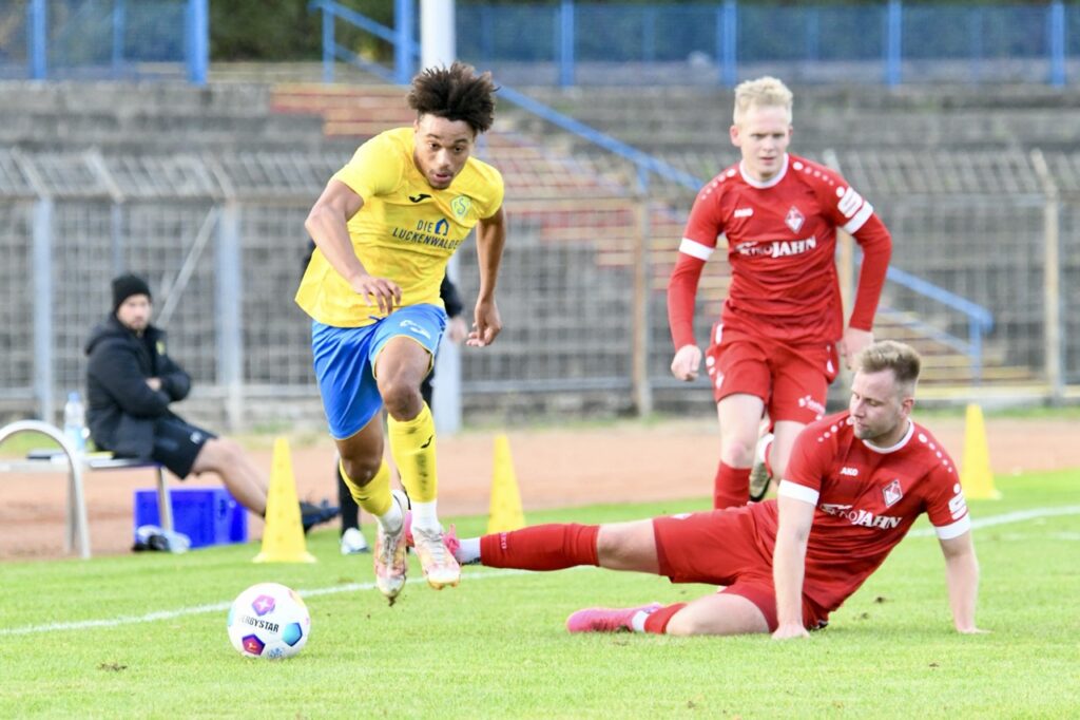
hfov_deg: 8.2
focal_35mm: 250
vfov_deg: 5.5
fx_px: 7497
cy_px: 360
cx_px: 540
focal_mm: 250
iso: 8000
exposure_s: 1/1600
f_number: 5.6
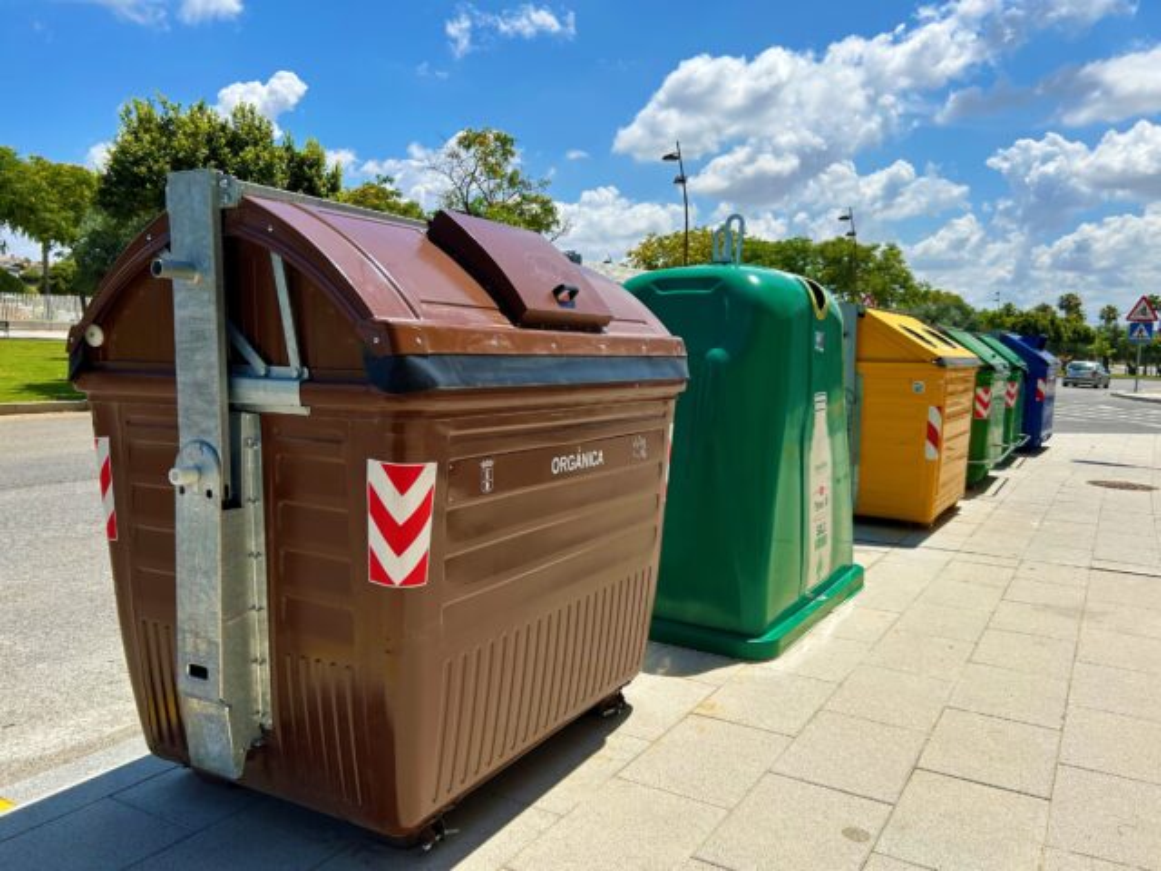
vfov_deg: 53.1
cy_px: 436
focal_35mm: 26
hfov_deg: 67.3
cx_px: 580
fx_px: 872
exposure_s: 1/6211
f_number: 1.5
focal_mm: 5.7
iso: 50
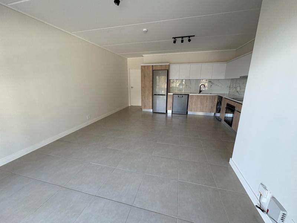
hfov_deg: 102.1
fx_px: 120
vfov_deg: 85.7
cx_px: 148
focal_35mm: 14
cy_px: 112
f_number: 2.2
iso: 100
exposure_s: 1/99
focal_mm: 2.22
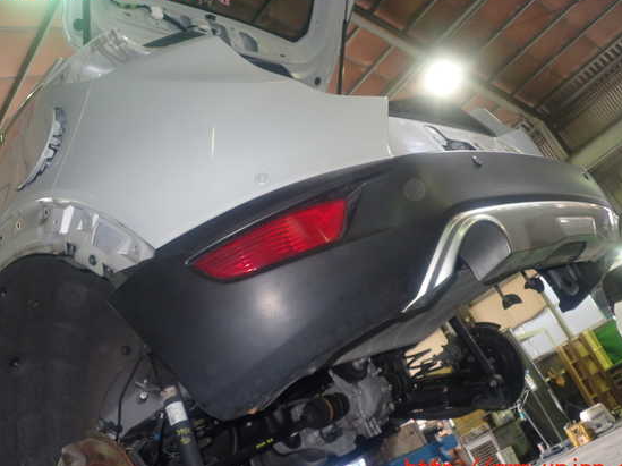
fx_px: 628
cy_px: 229
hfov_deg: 52.6
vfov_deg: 40.7
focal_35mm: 35
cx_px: 321
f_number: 2.4
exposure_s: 1/30
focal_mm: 5.79
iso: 250
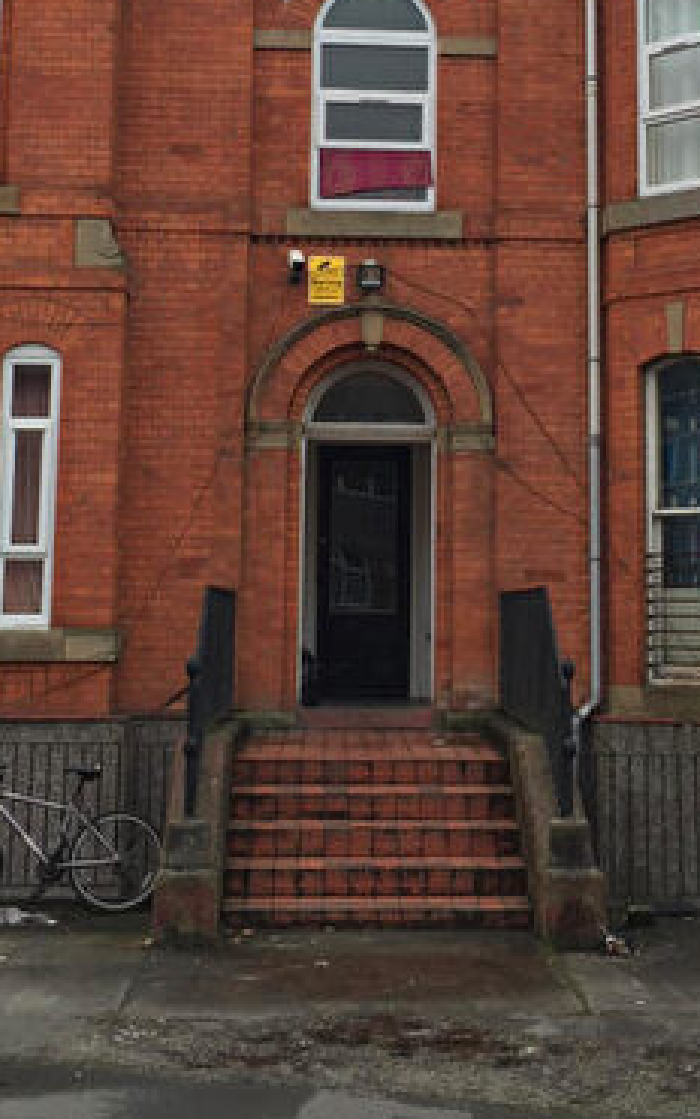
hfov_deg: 22.3
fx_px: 1770
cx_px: 425
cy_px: 336
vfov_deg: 34.6
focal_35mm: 58
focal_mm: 4.15
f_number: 2.2
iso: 32
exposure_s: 1/732
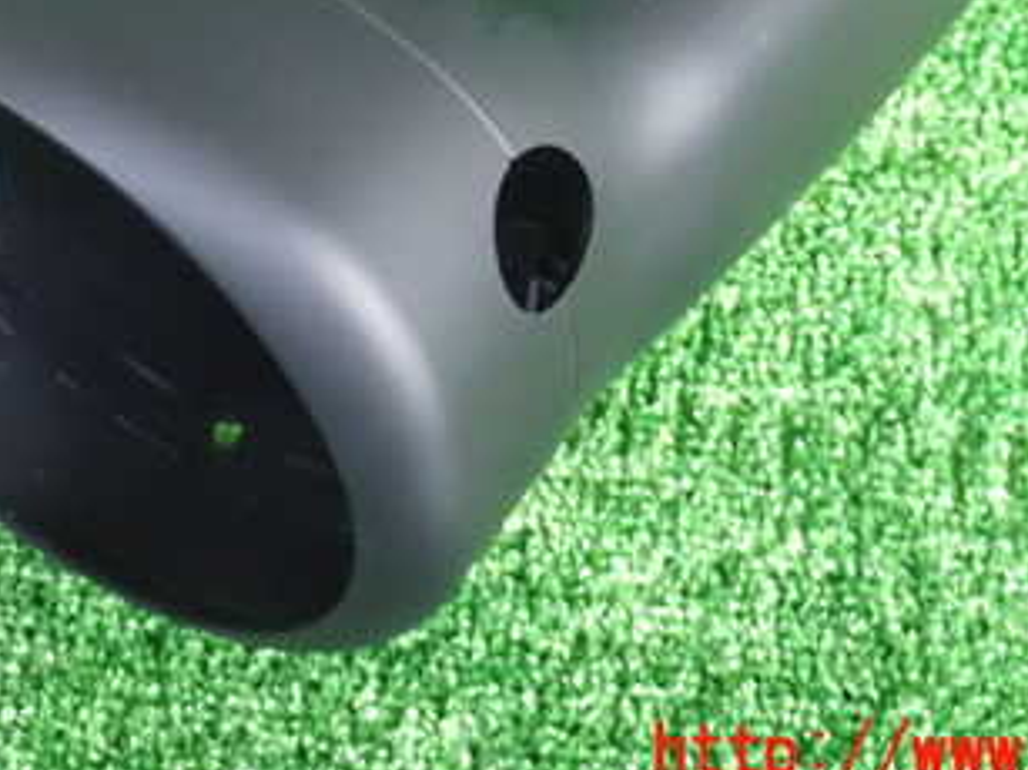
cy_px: 44
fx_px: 2553
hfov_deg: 22.7
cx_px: 405
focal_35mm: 86
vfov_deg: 16.9
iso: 1600
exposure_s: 1/40
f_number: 2.9
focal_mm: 7.84
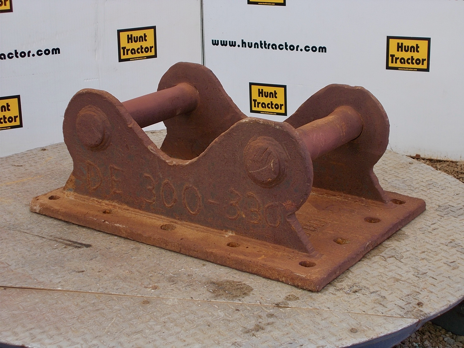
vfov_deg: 22.3
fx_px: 885
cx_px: 232
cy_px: 174
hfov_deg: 29.4
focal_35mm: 66
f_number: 5.3
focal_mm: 11.8
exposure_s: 1/60
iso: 80
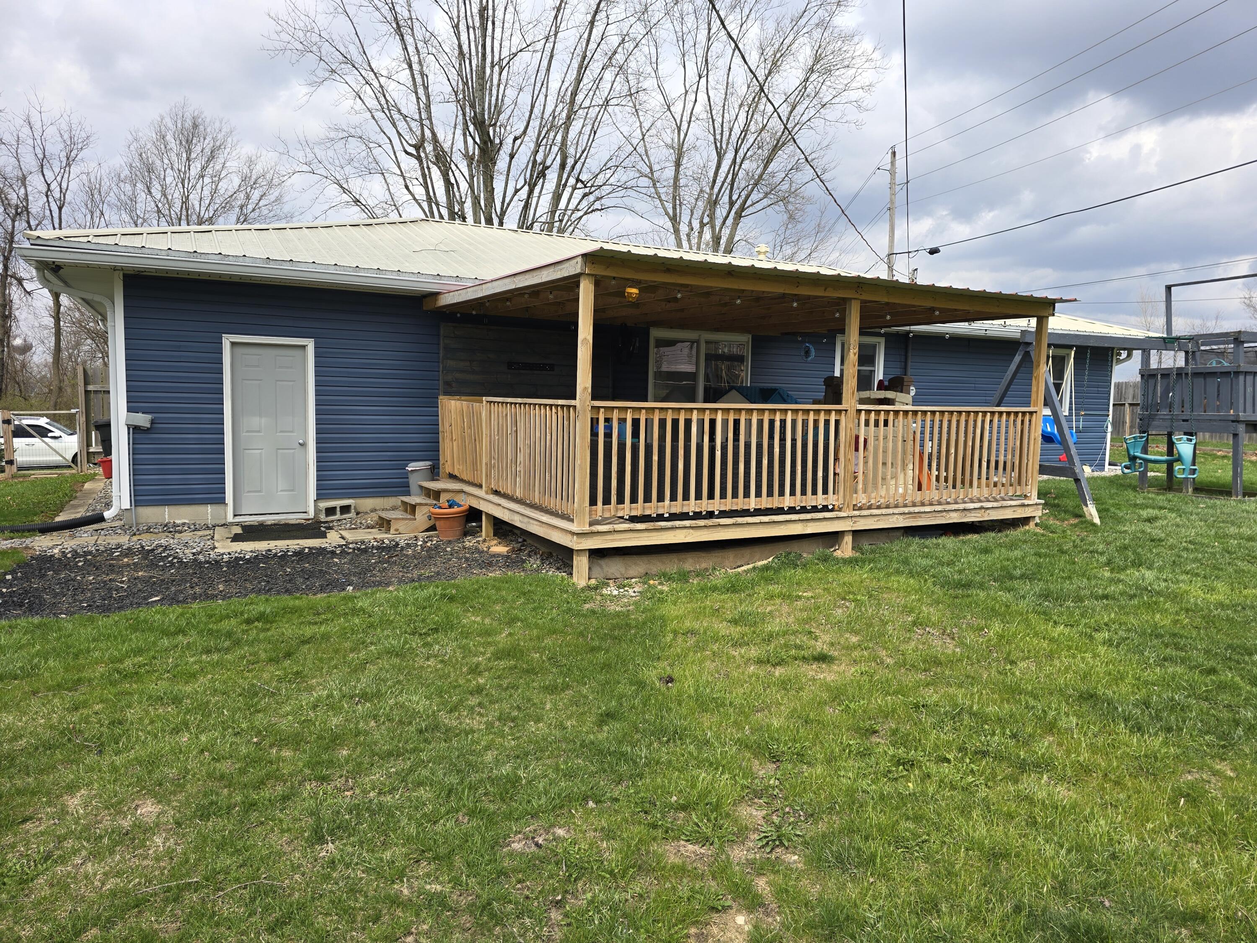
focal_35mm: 23
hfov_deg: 73.9
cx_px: 628
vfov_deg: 58.9
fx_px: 835
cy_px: 472
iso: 12
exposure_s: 1/634
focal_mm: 6.3
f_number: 1.7
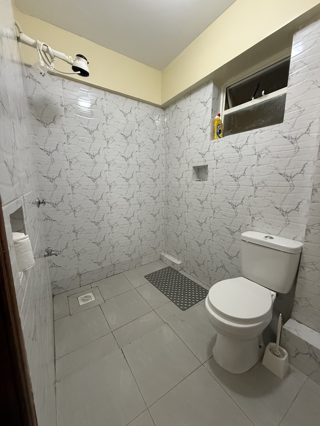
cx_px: 160
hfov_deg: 85.7
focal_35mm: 14
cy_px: 213
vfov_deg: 102.1
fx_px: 173
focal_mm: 2.22
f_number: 2.2
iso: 640
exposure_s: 1/50
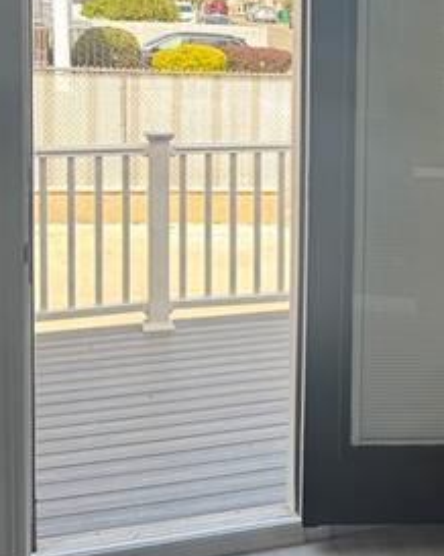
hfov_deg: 22.2
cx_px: 452
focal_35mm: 66
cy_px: 124
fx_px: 1085
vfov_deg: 28.2
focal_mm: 6.76
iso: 80
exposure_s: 1/331
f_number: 1.78
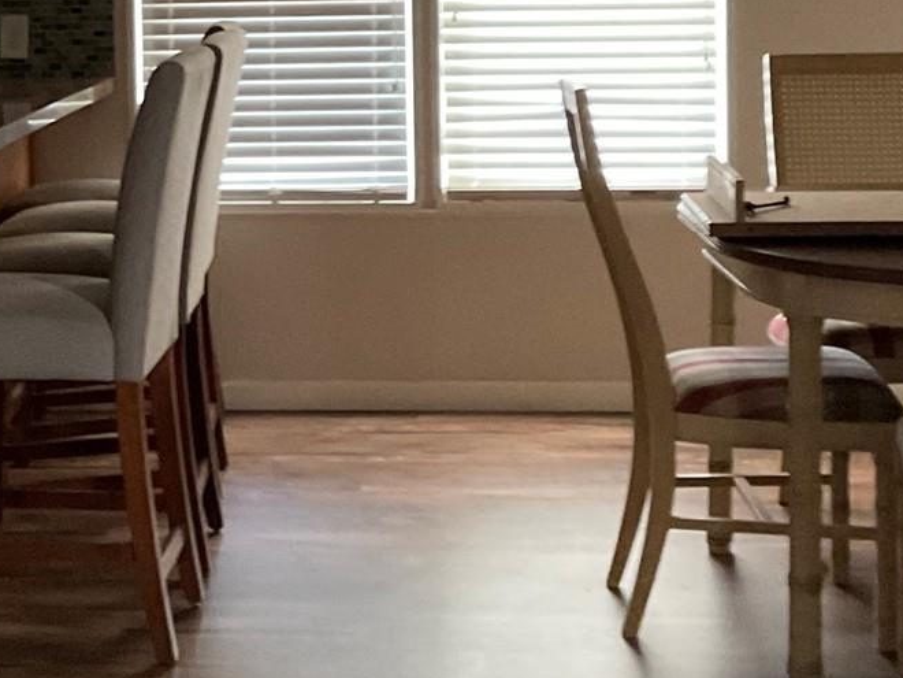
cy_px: 79
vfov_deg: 16.2
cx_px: 178
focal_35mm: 90
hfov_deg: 21.5
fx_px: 2348
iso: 400
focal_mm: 3
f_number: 1.8
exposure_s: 1/30
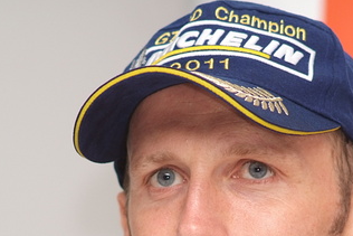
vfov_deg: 2.2
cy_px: 229
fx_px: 6033
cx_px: 189
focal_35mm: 615
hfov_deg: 3.4
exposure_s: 1/250
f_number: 2.8
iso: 400
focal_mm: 180
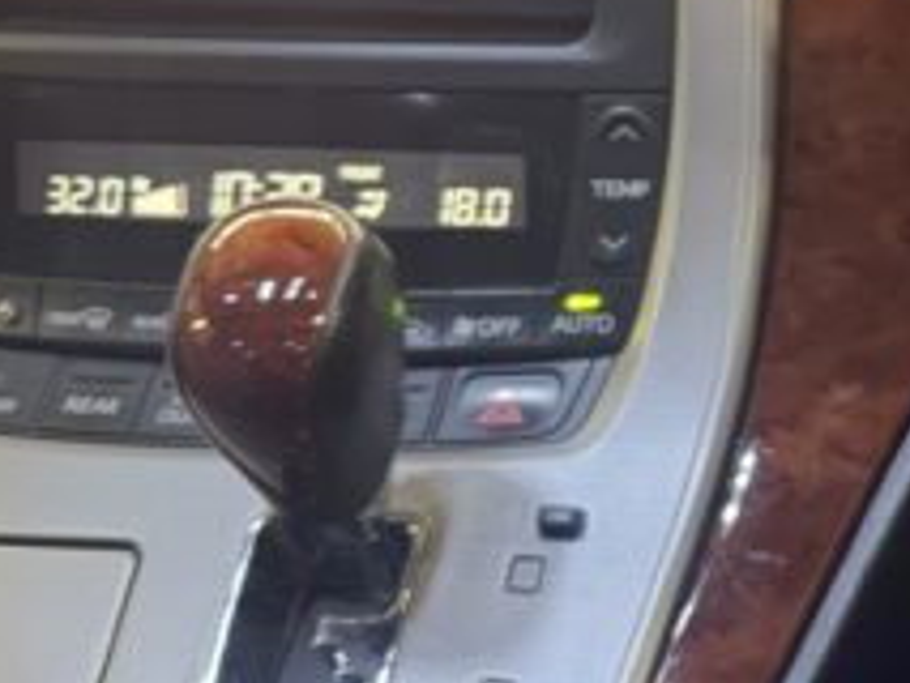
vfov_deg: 16.4
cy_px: 192
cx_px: 1342
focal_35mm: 90
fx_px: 2367
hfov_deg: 19.2
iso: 500
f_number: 1.78
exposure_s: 1/50
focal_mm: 6.76
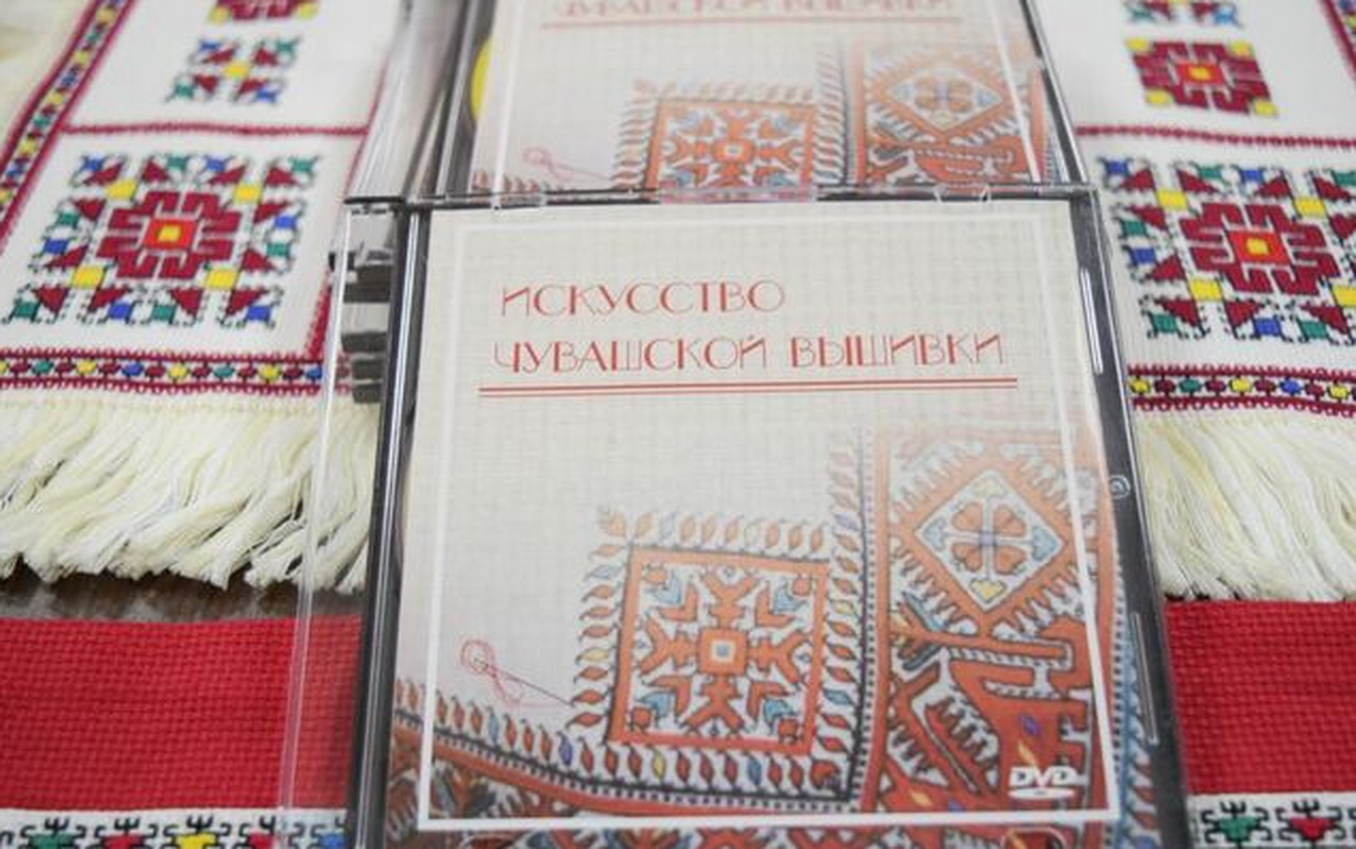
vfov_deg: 30.9
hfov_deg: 47.7
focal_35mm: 42
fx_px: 1535
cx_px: 676
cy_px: 420
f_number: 4
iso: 720
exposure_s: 1/60
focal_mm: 27
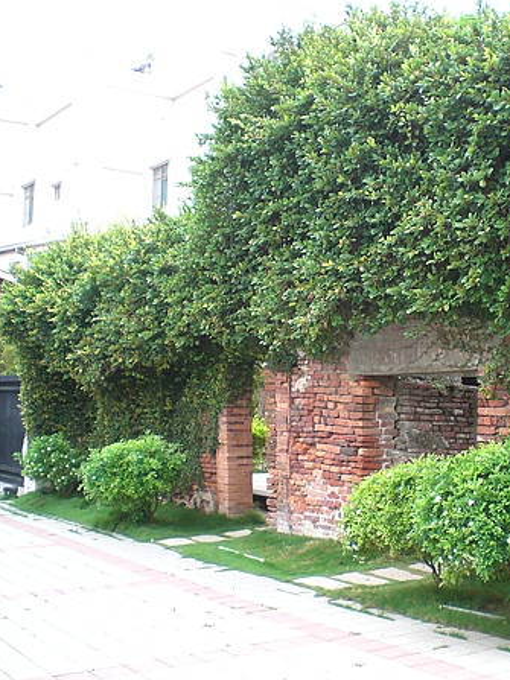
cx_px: 429
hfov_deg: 27.8
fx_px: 1002
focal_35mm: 51
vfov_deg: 37.5
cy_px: 341
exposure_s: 1/200
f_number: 3.1
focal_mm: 6.3
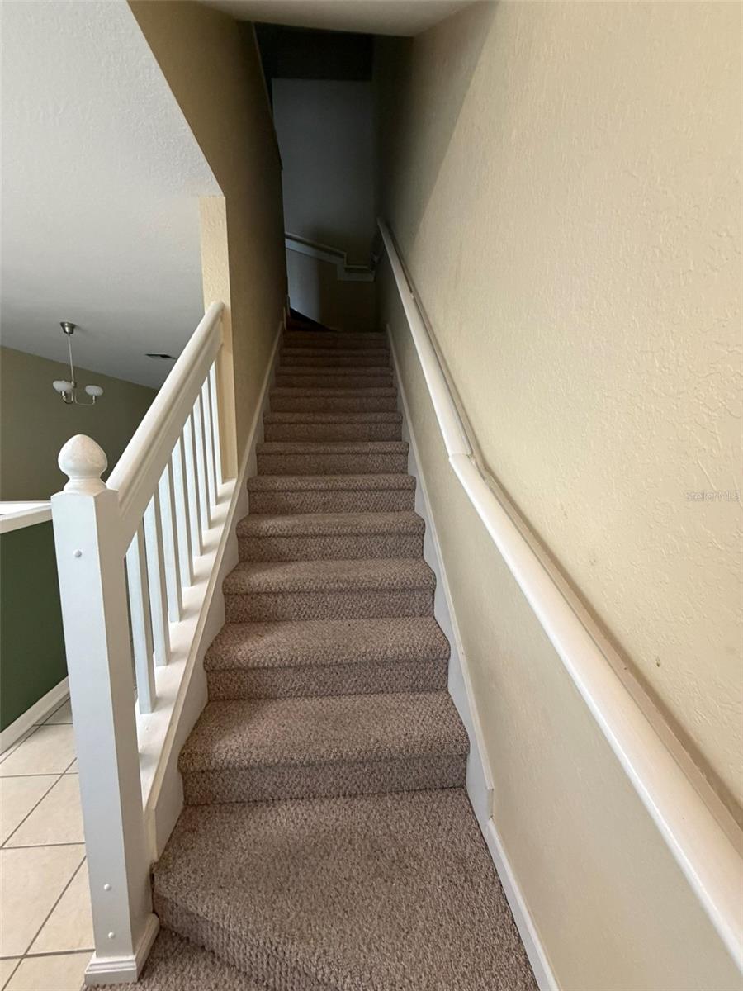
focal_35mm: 14
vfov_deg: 102.1
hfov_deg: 85.7
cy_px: 496
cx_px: 372
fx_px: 401
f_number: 2.2
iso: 400
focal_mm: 2.22
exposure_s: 1/60
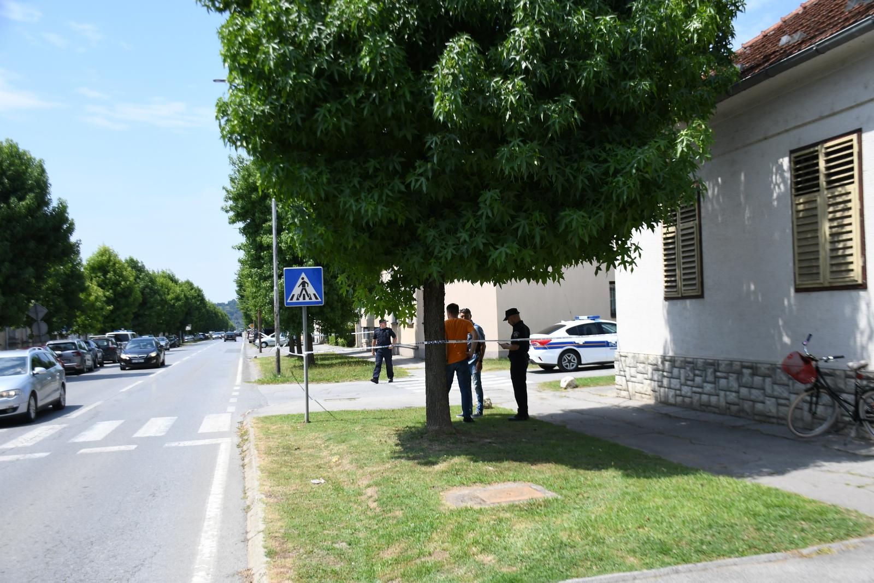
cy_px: 292
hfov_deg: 57.2
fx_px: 801
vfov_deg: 40.0
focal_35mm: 33
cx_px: 437
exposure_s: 1/3200
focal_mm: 22
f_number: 3.5
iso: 400
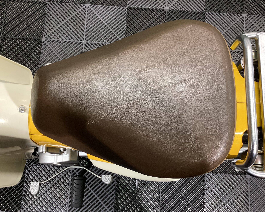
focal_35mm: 33
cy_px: 108
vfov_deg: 44.5
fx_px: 259
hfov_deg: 54.2
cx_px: 141
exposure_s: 1/50
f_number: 2.4
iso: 100
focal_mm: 3.3
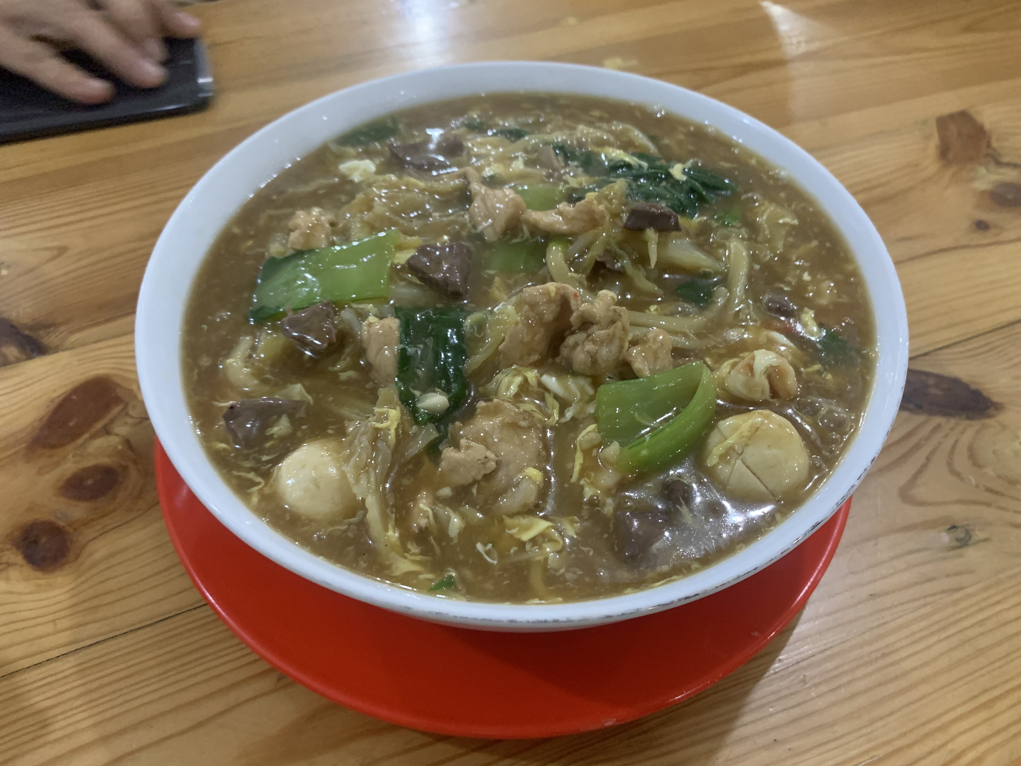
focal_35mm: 27
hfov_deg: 65.3
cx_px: 501
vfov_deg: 51.3
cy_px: 394
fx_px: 796
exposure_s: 1/43
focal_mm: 4.25
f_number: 1.8
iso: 400
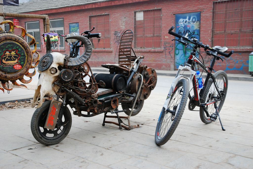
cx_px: 126
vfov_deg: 32.0
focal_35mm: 42
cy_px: 84
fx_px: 295
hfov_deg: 46.4
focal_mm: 28
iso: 800
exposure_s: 1/160
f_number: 6.3
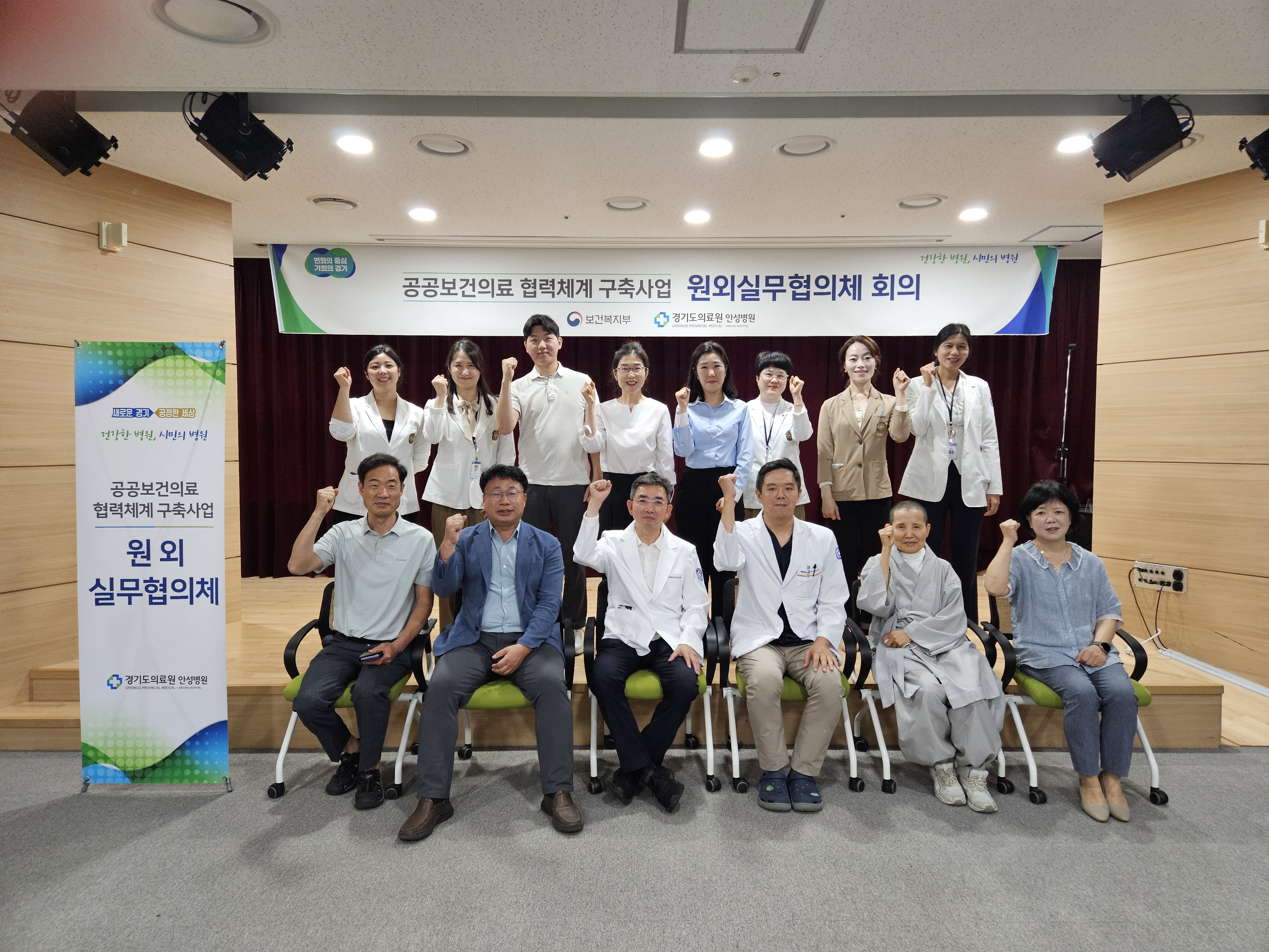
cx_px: 634
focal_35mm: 23
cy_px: 476
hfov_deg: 73.9
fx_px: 843
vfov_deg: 58.9
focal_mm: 5.4
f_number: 1.8
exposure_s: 1/120
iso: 400
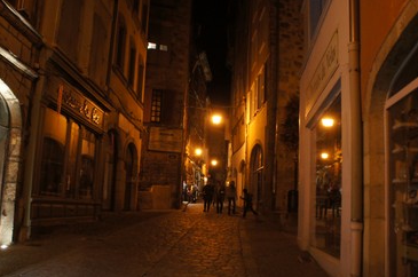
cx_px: 204
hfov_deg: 55.9
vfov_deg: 38.7
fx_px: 394
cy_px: 154
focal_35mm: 34
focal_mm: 18
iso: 1600
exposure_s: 1/30
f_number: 3.5
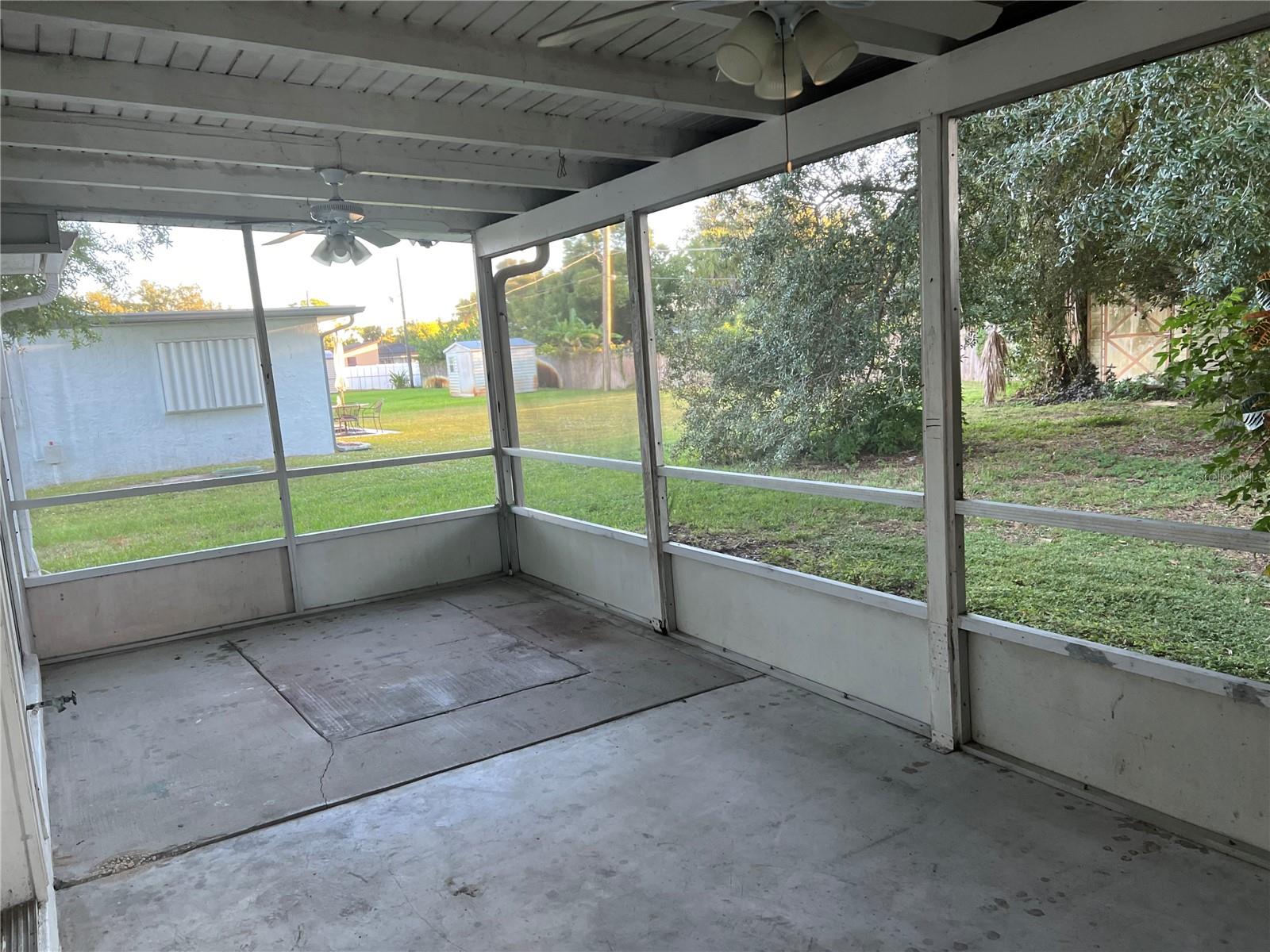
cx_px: 635
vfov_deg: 53.1
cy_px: 476
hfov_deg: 67.3
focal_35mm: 26
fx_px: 954
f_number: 1.5
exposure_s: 1/120
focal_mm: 5.7
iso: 125
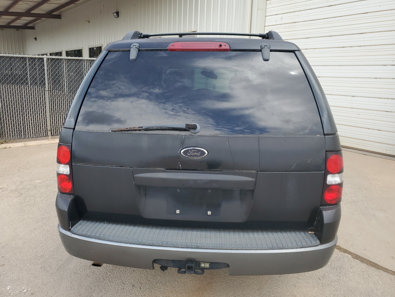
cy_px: 151
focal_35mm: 27
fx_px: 308
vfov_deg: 51.4
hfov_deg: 65.3
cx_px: 201
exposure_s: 1/833
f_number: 1.5
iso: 50
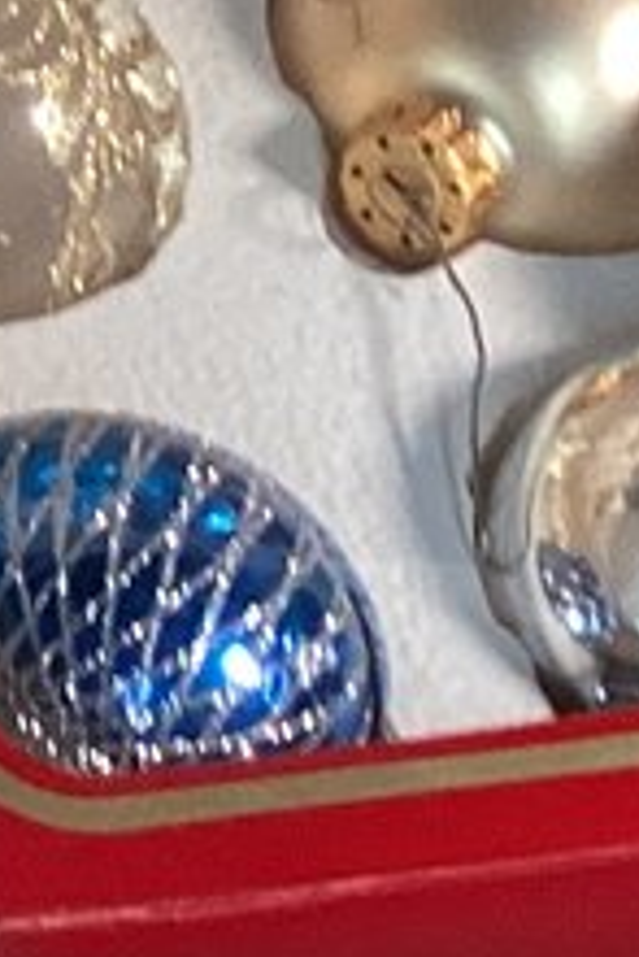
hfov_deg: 6.0
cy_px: -672
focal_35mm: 222
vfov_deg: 8.9
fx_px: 5901
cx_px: -706
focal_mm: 3.3
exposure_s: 1/60
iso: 125
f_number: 2.4
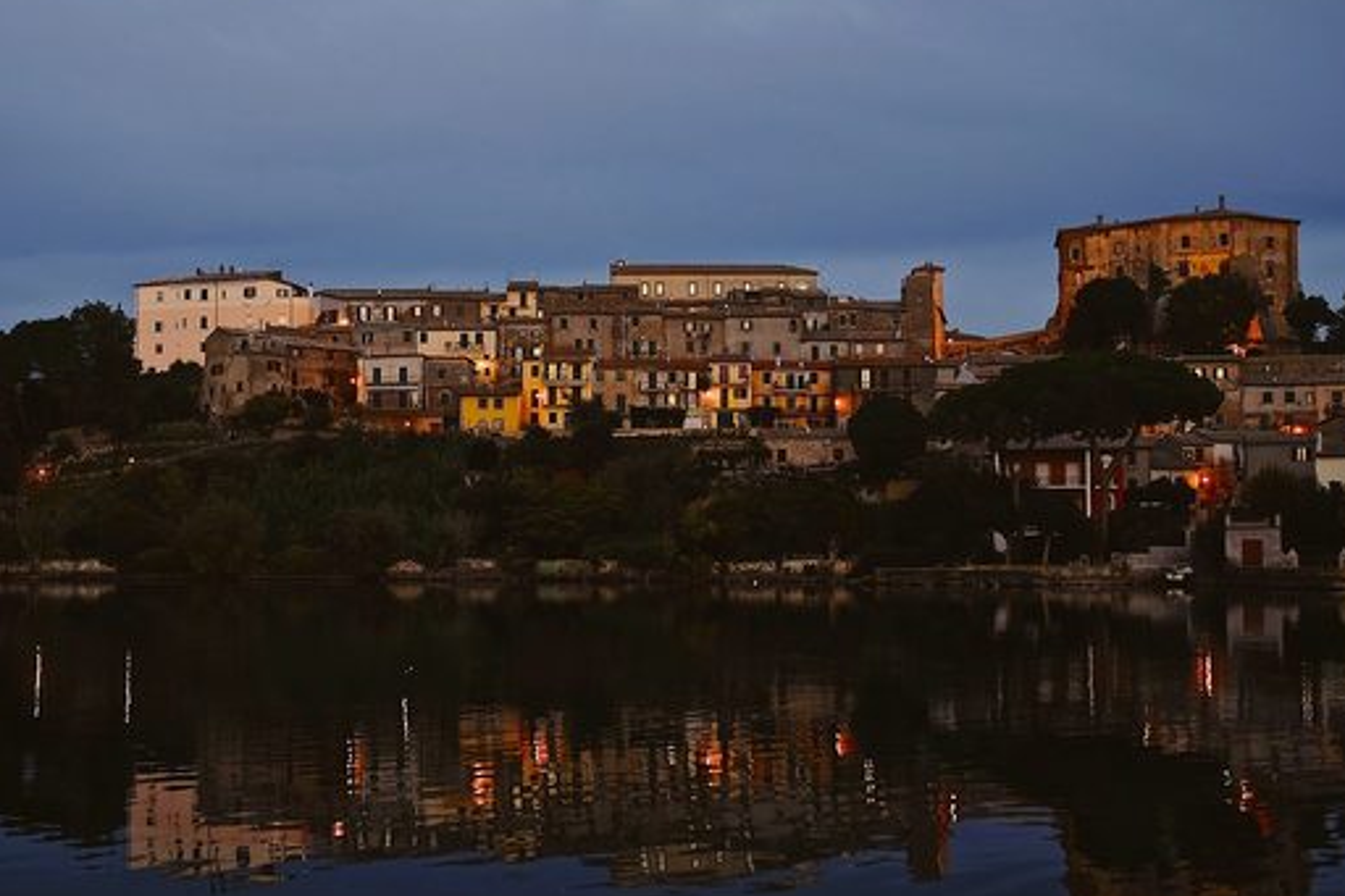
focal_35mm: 41
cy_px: 489
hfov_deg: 47.4
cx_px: 617
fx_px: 1531
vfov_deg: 32.6
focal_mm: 23
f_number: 2.5
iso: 200
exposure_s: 1/30
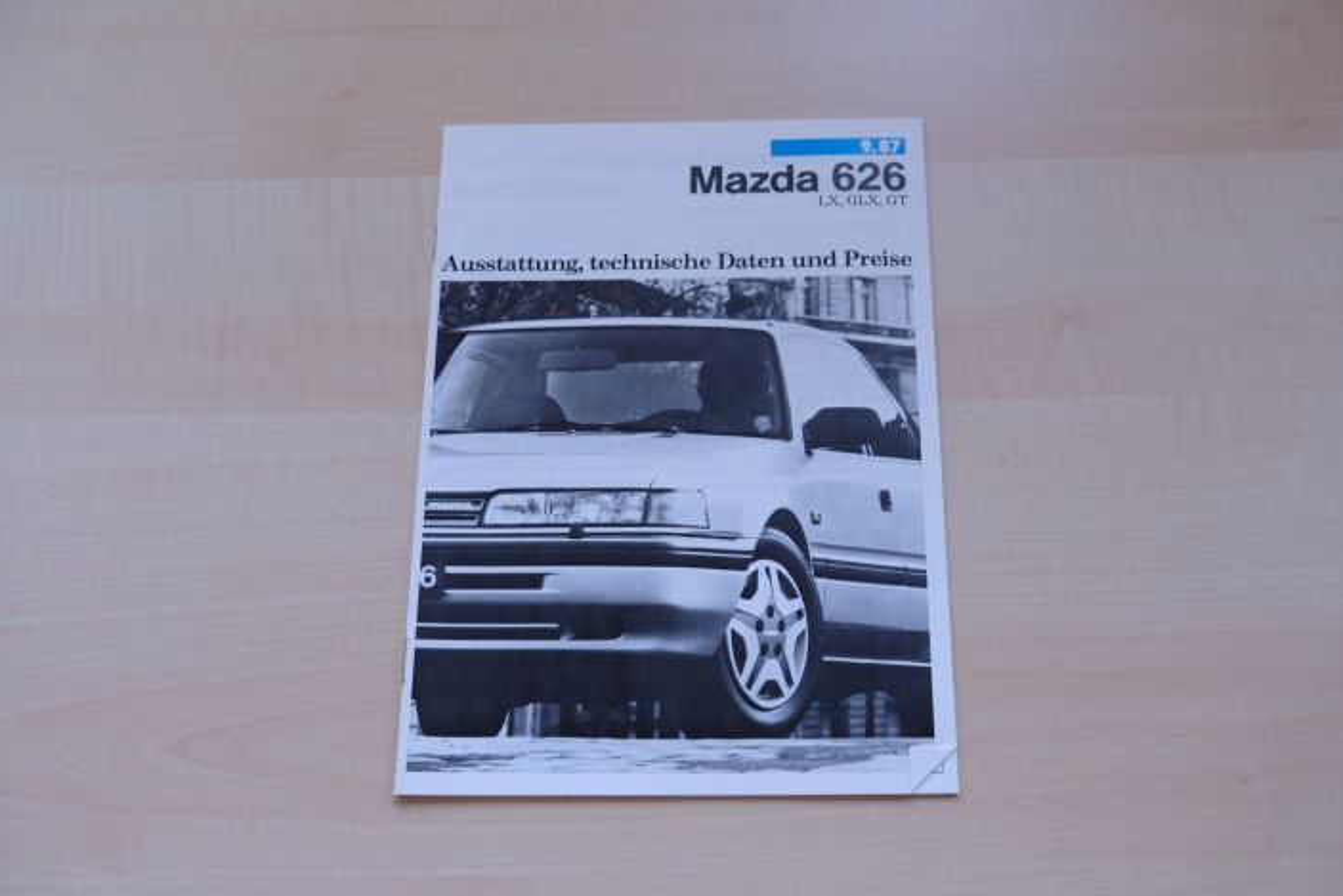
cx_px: 682
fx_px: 1642
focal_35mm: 44
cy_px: 452
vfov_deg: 30.5
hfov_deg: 44.5
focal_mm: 28.9
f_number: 3.2
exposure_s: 1/58
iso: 800
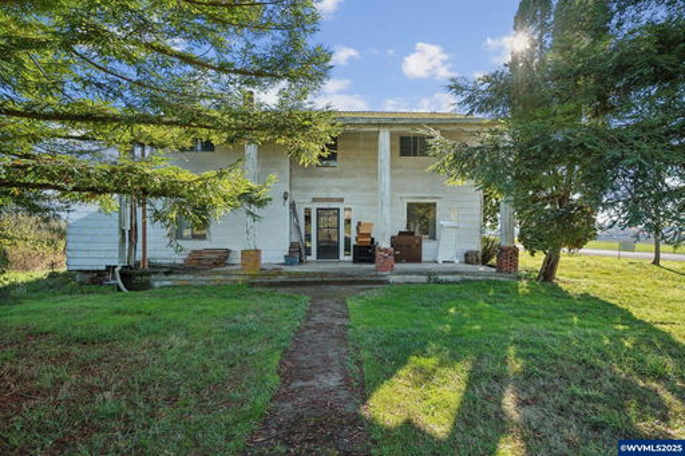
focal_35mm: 18
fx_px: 342
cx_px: 342
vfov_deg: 67.3
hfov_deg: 90.0
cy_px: 228
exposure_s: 1/1000
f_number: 8
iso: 1600
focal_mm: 18
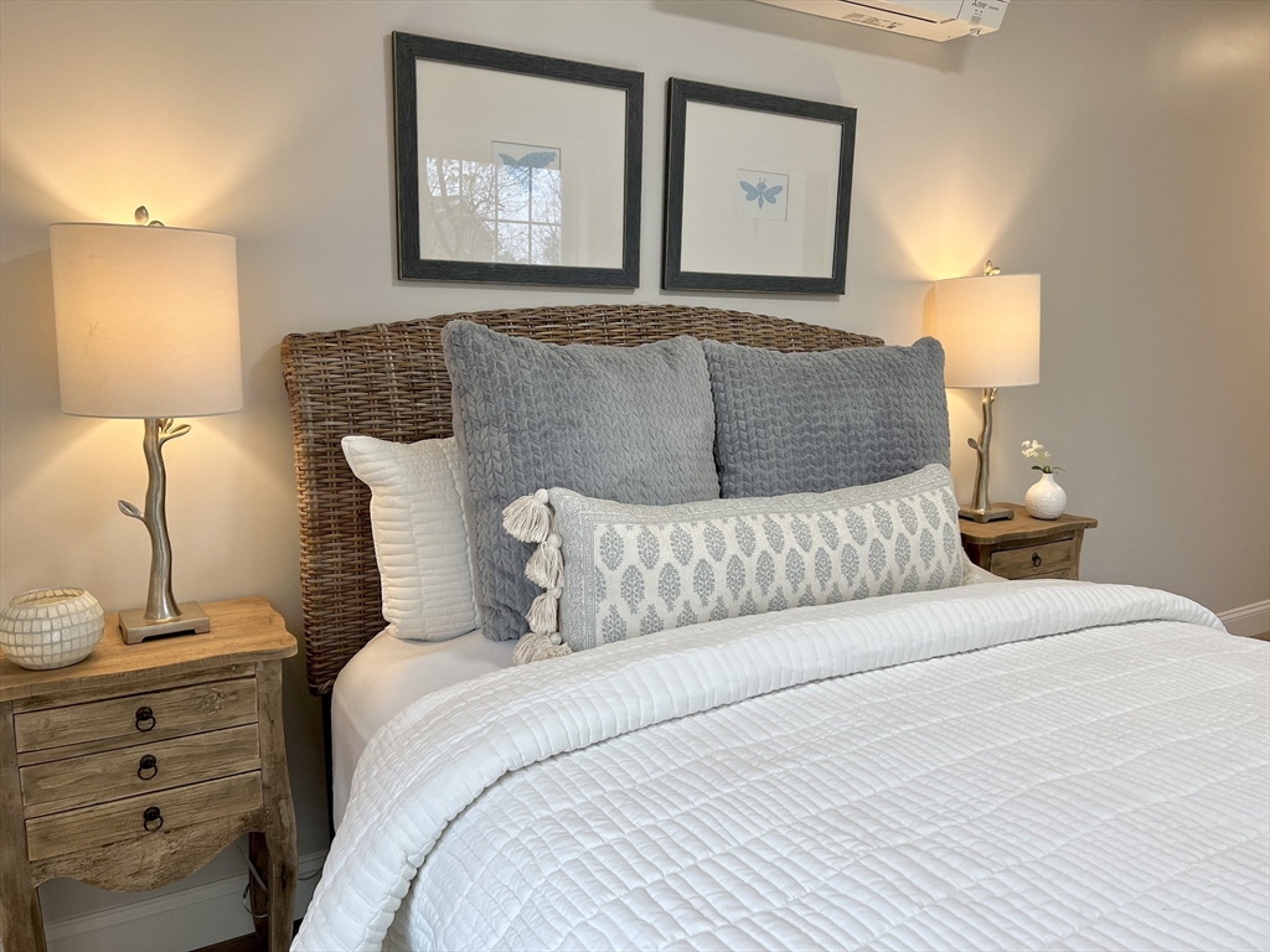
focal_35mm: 26
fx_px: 954
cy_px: 476
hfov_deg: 67.3
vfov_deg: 53.1
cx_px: 635
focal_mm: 5.7
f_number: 1.5
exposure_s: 1/120
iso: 64
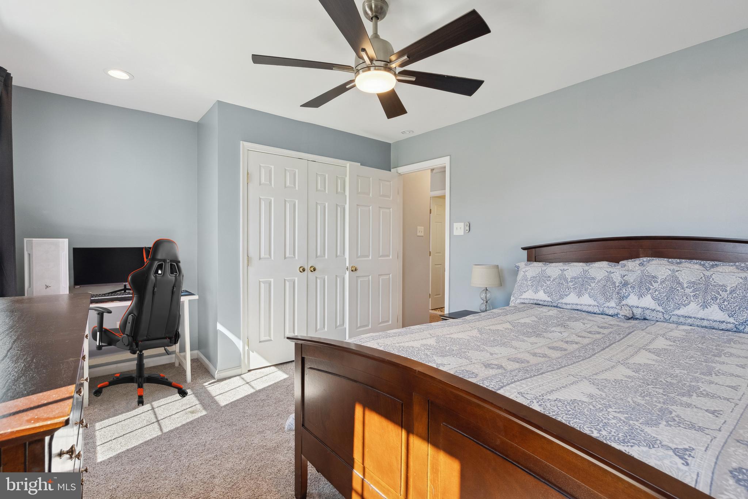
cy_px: 250
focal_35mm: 16
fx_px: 333
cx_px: 374
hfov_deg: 96.7
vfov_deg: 73.8
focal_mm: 16
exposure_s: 1/100
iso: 640
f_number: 8
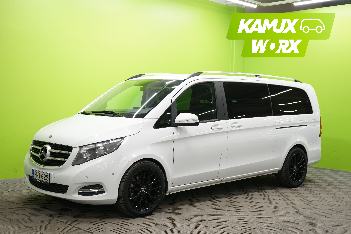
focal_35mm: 45
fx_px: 439
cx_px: 176
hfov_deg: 43.6
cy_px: 117
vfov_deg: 29.9
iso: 800
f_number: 5
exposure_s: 1/50
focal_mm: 45
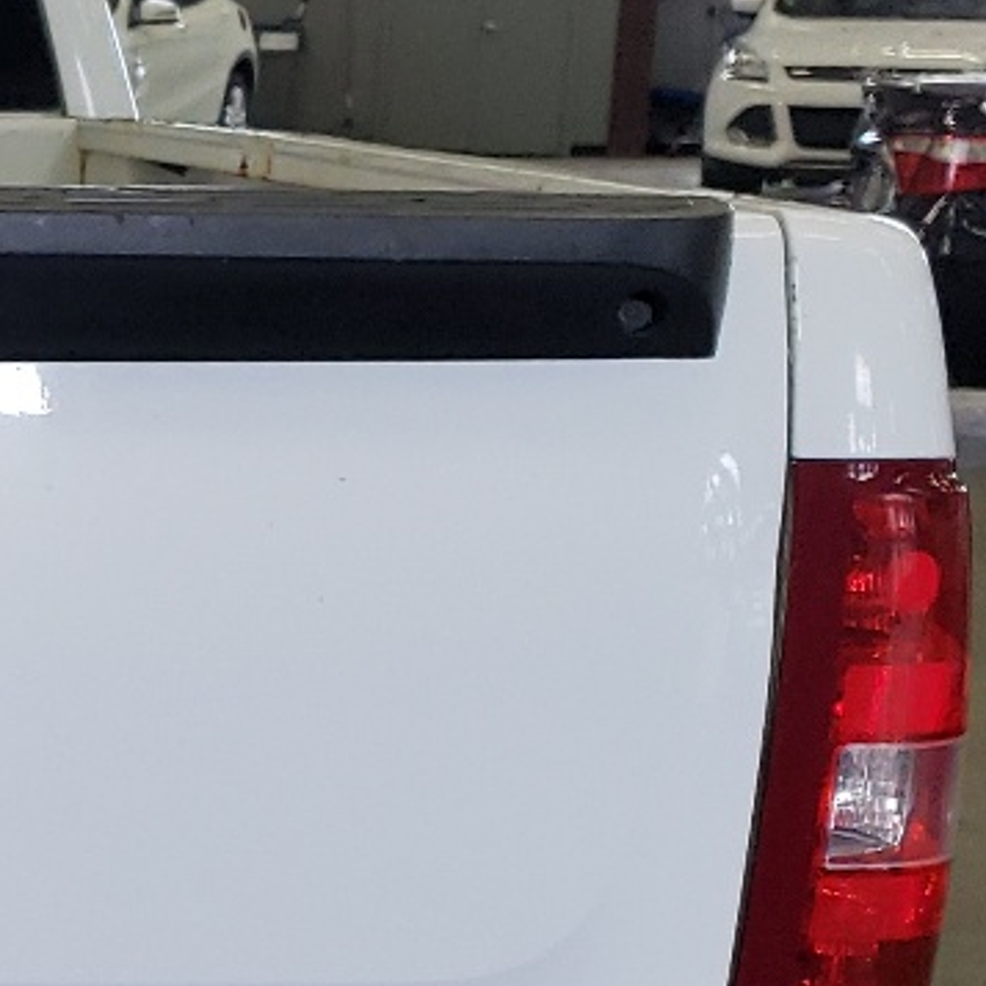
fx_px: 3319
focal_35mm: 103
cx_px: -646
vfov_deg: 16.8
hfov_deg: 15.2
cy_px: 765
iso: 84
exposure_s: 1/120
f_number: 1.5
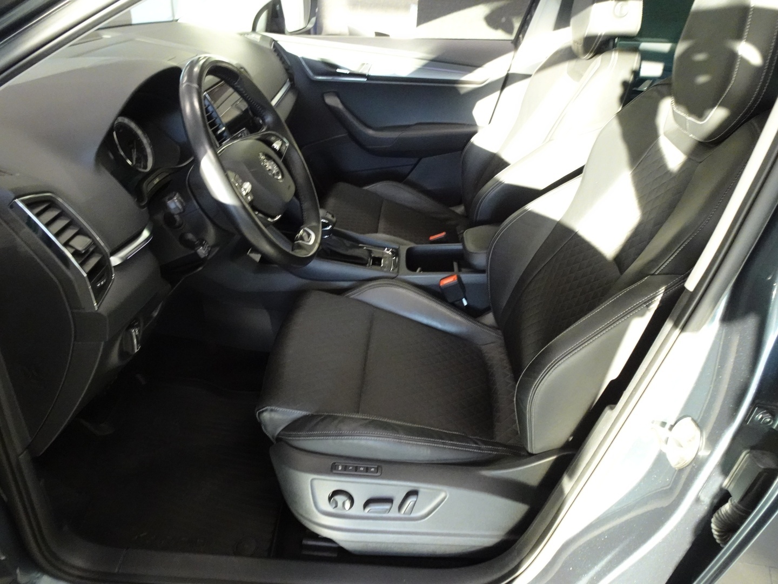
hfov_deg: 71.6
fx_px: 539
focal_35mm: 24
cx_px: 389
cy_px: 292
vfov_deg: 56.8
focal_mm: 4.25
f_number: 3.5
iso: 800
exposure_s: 1/30
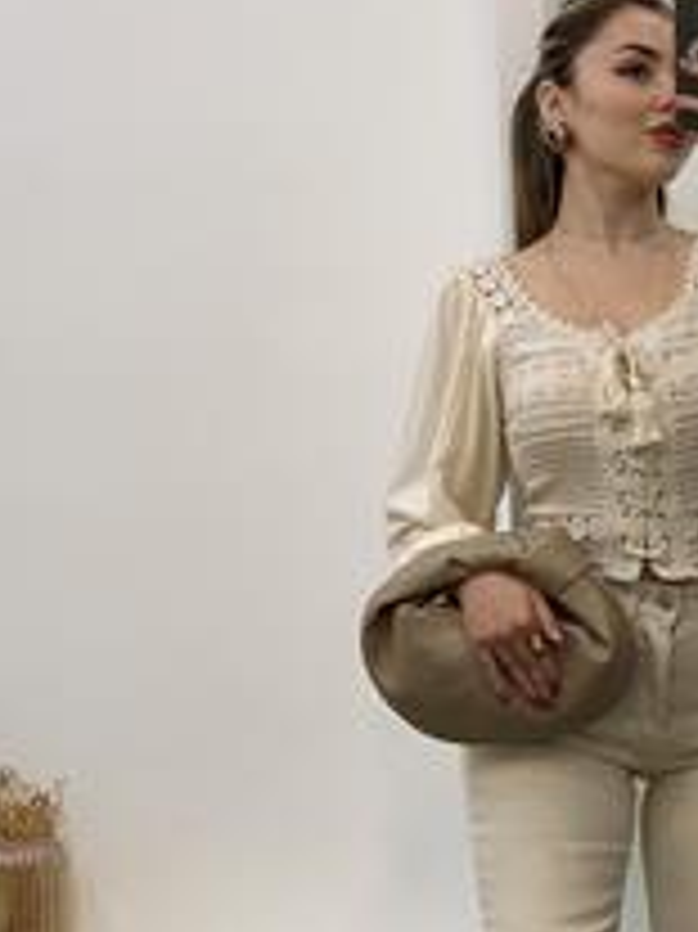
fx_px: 2799
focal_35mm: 104
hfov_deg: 14.1
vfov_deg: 18.8
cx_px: 545
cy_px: 727
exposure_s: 1/100
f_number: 2
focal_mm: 6
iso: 64
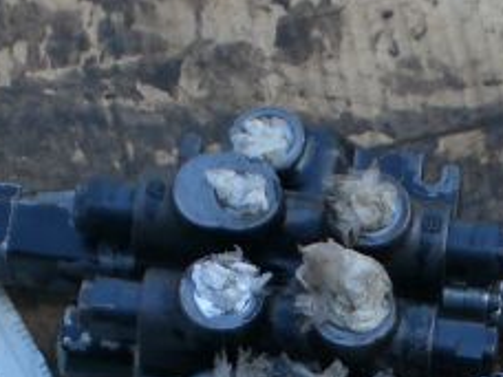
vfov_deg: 6.4
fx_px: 3328
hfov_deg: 8.5
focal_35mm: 229
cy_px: 668
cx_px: 604
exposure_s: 1/125
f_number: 3.6
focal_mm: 8.44
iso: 50
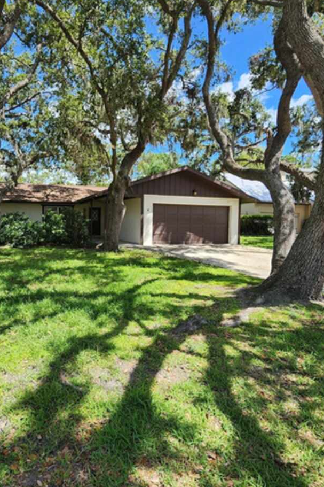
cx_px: 108
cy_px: 232
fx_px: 257
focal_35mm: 19
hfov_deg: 62.9
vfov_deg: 86.9
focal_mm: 2.2
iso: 50
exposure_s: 1/845
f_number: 2.2
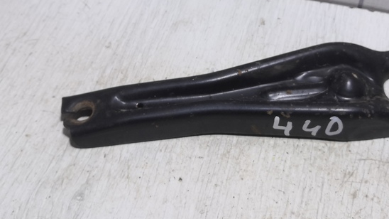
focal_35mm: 55
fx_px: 567
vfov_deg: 21.5
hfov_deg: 37.8
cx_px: 216
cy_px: 39
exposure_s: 1/50
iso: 50
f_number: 1.8
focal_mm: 3.95
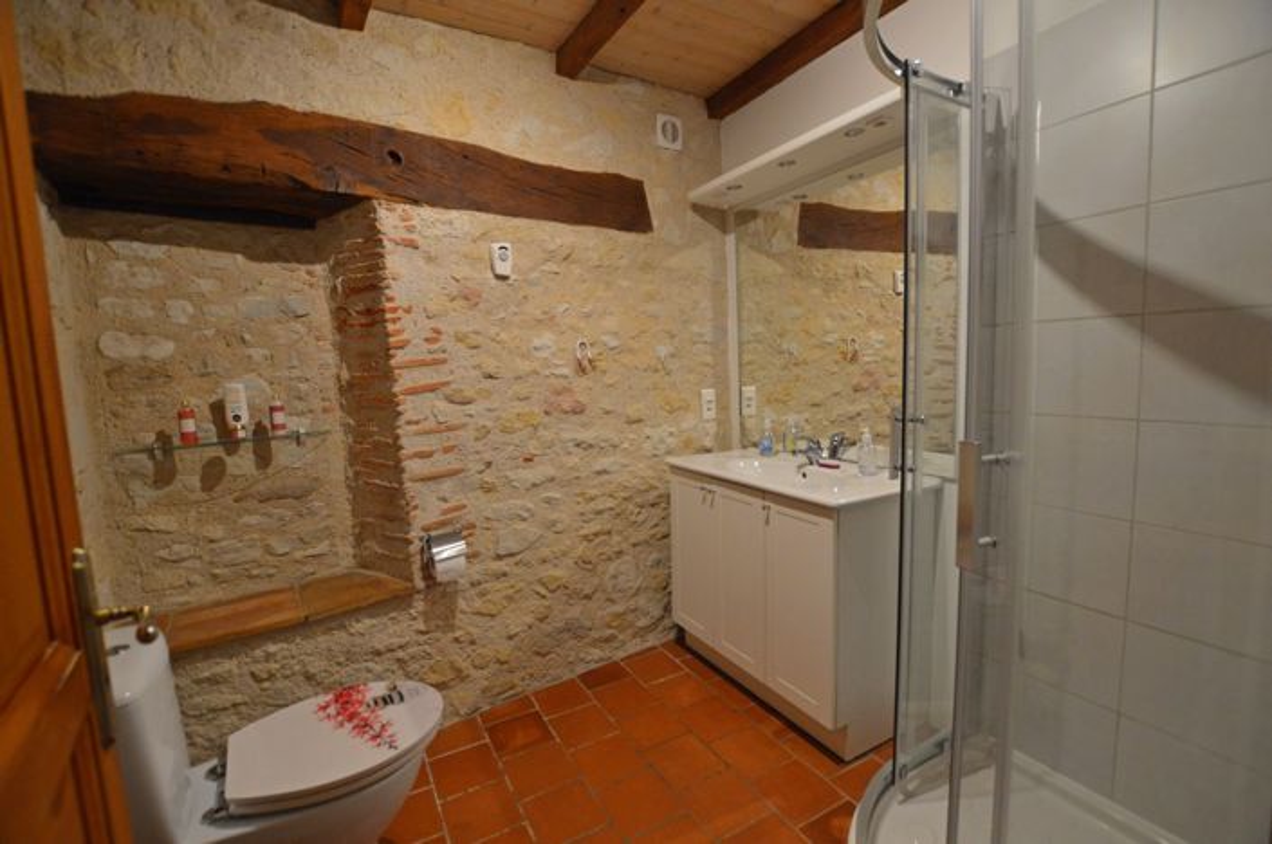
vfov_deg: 77.2
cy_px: 422
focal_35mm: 15
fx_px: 529
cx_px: 636
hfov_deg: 100.5
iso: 1250
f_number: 3.5
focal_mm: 10
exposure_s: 1/60
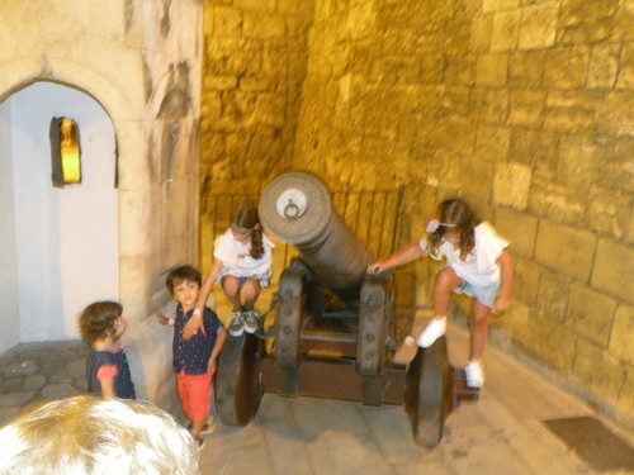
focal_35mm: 33
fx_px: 604
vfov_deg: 42.9
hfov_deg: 55.4
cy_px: 238
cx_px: 317
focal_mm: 5.8
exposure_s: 1/4
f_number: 3.2
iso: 400
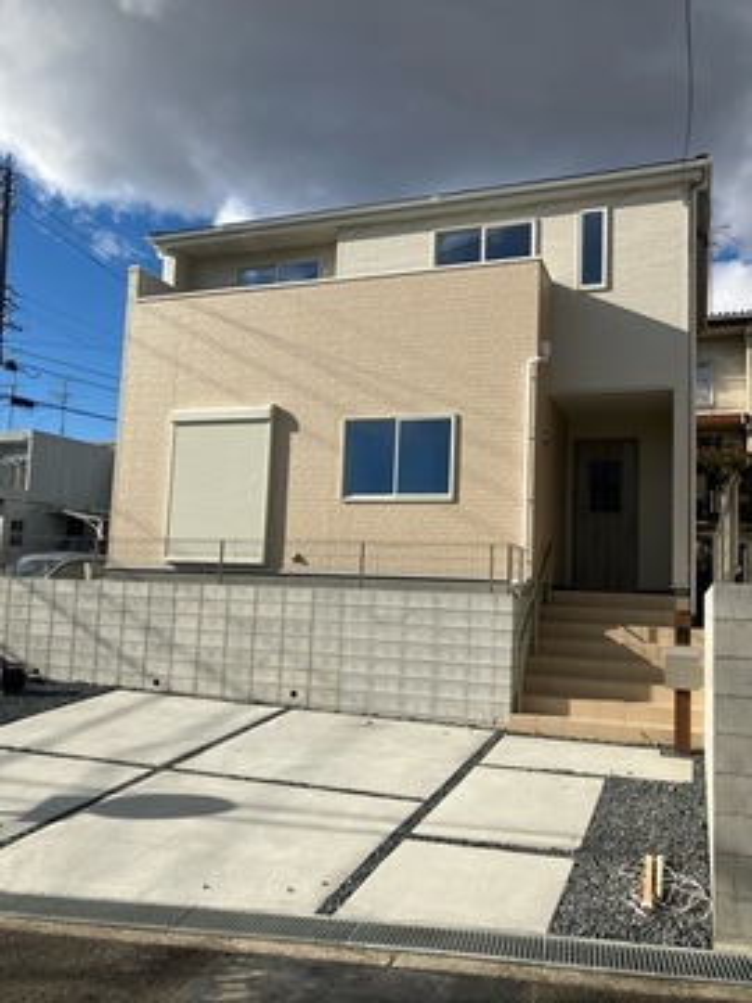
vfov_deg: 63.4
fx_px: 811
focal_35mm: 28
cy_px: 502
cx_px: 376
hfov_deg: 49.7
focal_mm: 3.99
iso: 32
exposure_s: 1/3040
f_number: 1.8
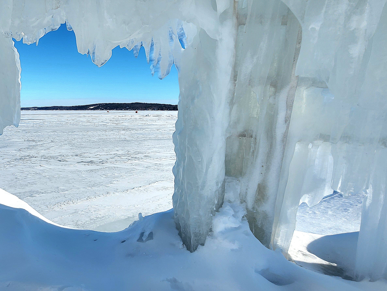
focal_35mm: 22
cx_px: 104
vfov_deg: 61.0
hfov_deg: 72.0
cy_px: 159
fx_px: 246
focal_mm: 2.2
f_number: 2.2
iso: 50
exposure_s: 1/5000
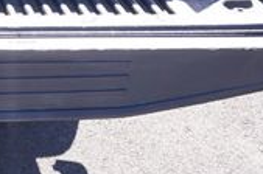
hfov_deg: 18.6
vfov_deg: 13.3
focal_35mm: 91
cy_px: -151
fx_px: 664
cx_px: -179
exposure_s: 1/80
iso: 100
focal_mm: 16
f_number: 5.6
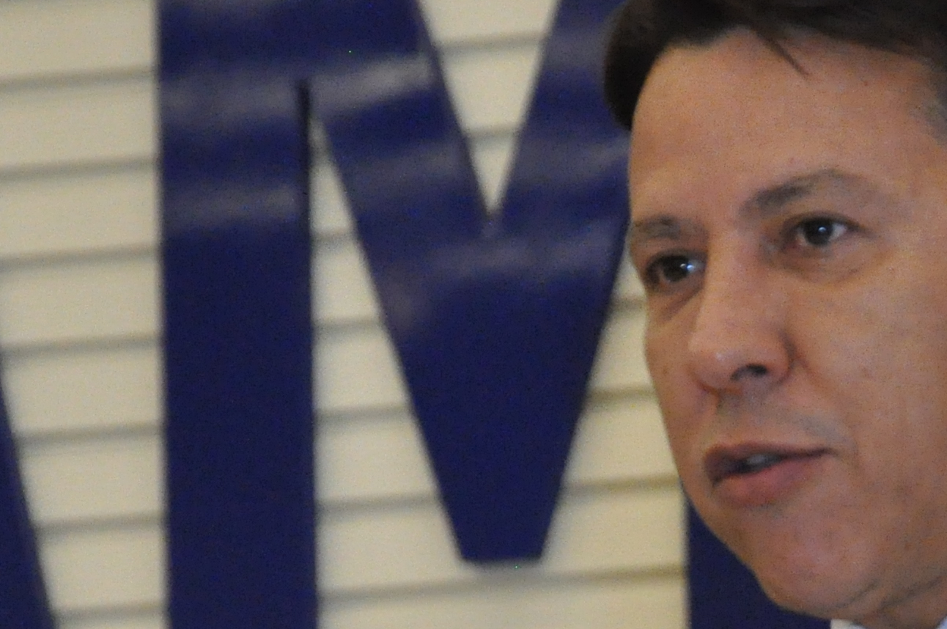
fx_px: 13731
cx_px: 827
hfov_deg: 3.9
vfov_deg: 2.6
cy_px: 610
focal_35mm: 523
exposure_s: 1/100
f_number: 5.6
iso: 2500
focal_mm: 105
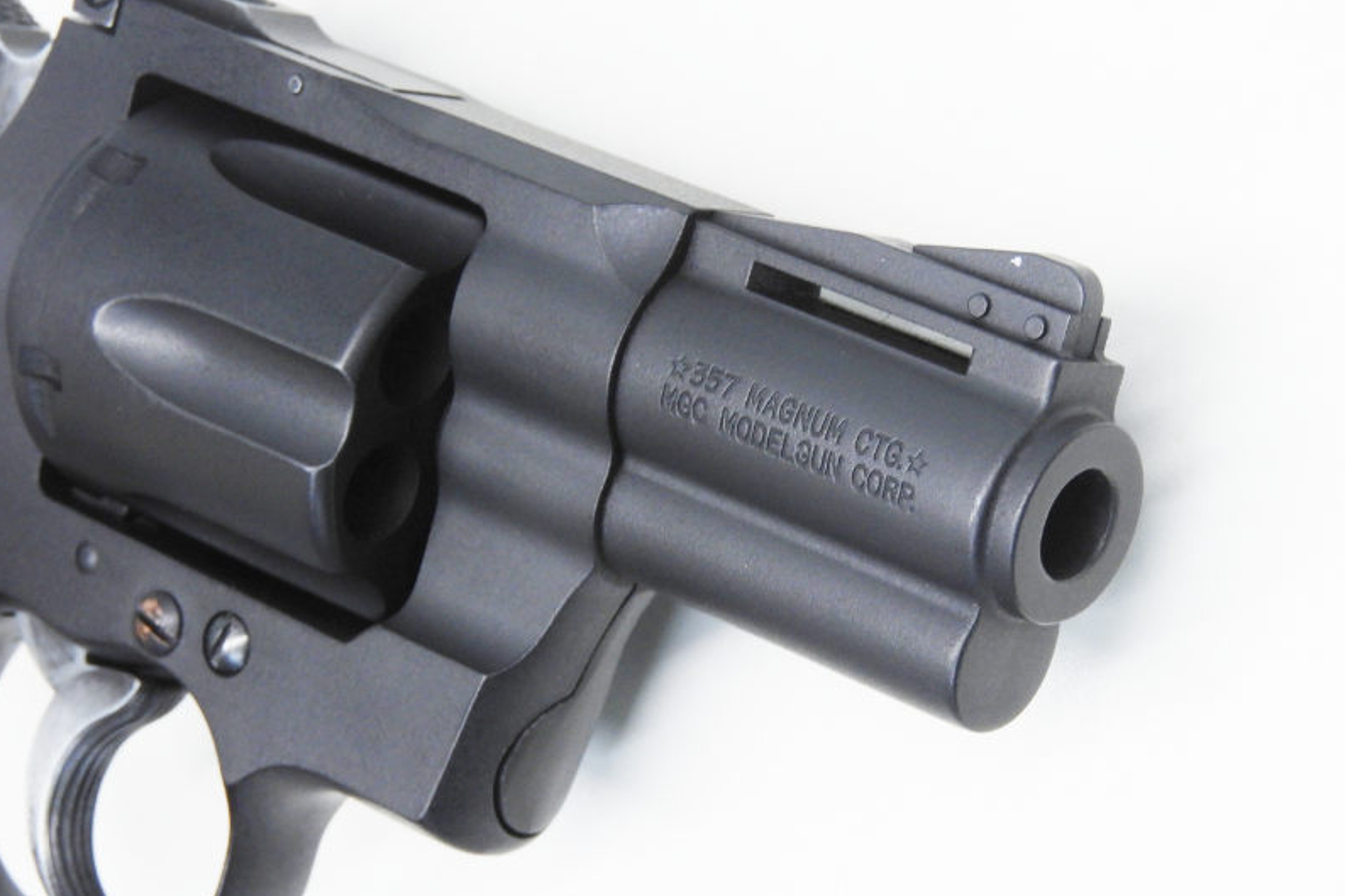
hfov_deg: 15.7
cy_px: 493
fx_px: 4893
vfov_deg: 10.5
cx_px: 672
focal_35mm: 131
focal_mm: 22.4
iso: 200
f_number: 5.6
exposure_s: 1/40
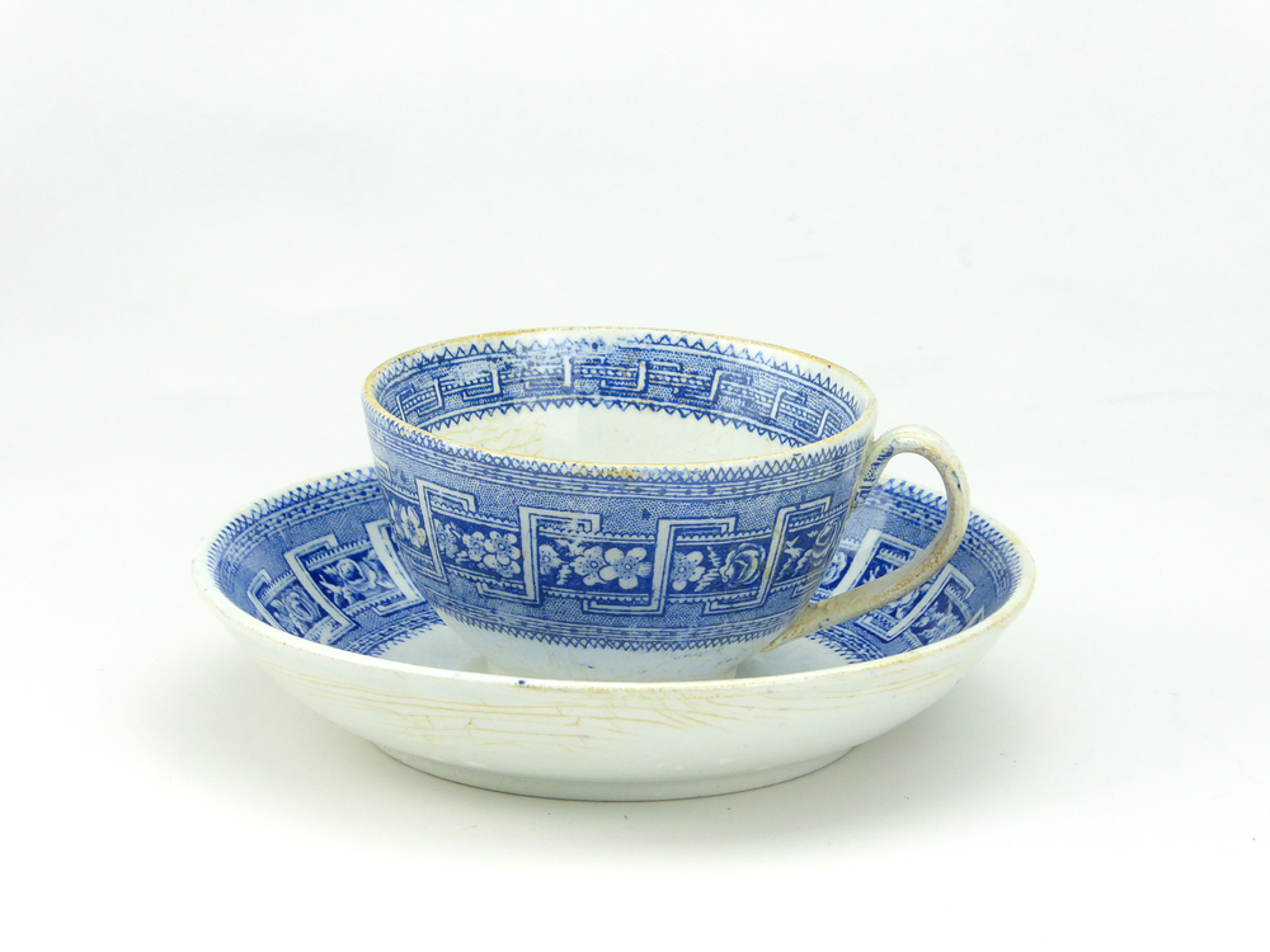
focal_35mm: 250
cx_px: 635
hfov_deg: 7.9
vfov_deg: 5.9
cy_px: 476
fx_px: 9172
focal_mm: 44.8
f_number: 5.6
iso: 200
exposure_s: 1/60
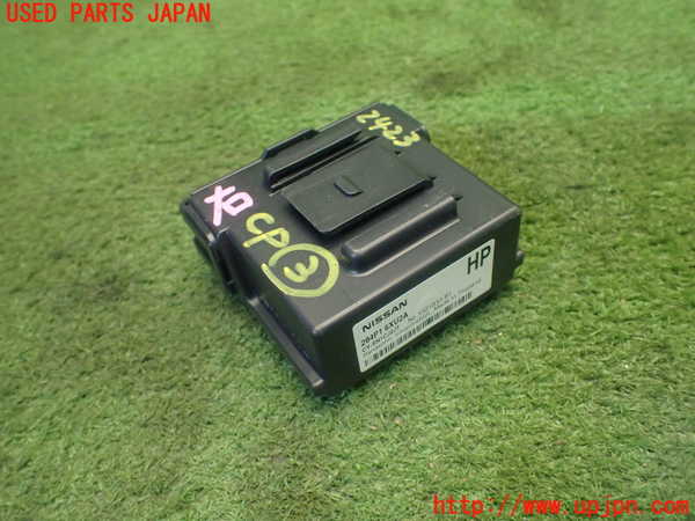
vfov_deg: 46.8
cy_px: 260
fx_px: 602
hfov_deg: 60.0
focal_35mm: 30
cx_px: 348
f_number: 2.3
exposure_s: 1/125
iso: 800
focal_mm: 5.4
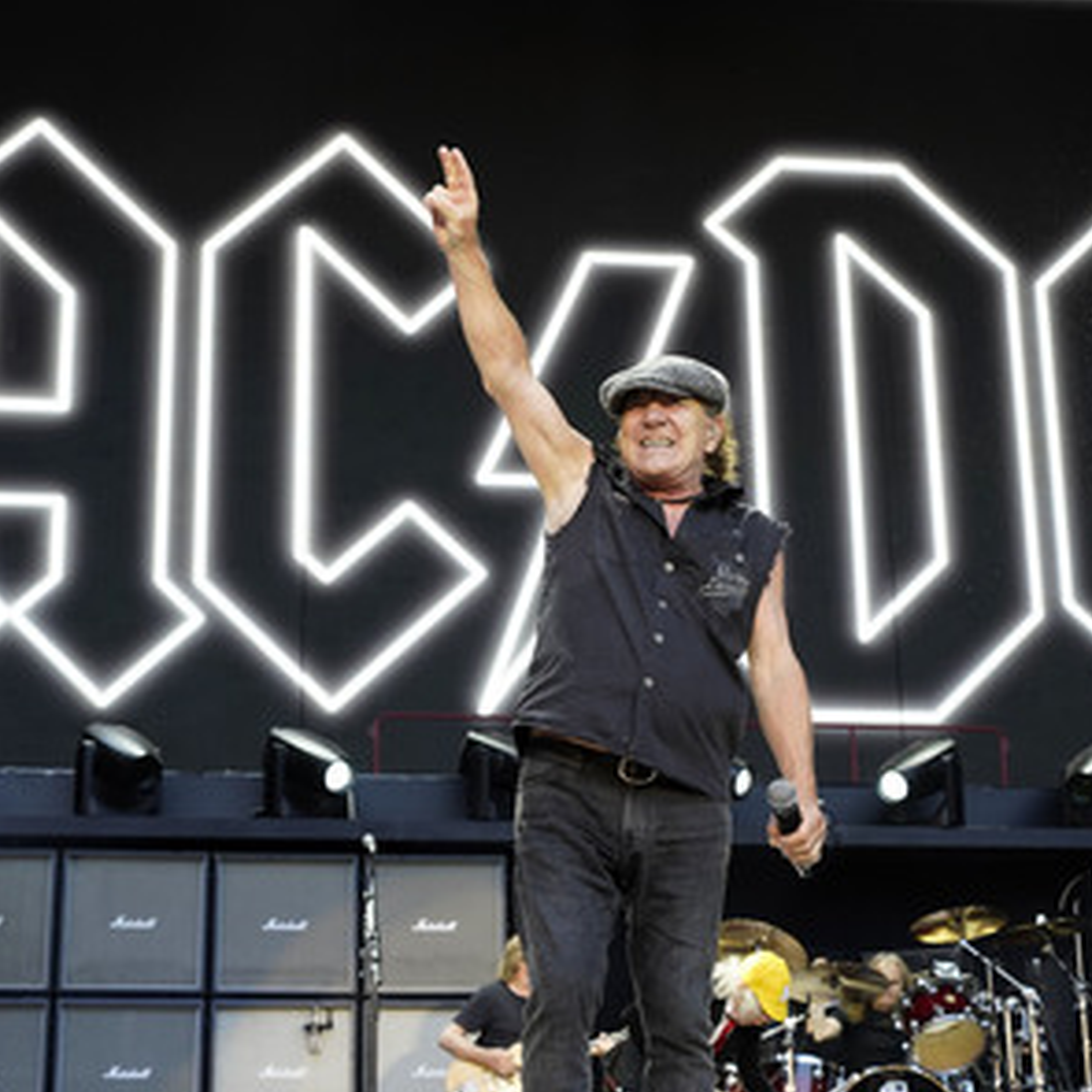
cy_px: 552
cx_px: 587
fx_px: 2177
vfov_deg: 28.2
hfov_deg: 28.1
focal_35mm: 61
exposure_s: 1/400
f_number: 5
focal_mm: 47
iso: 1600
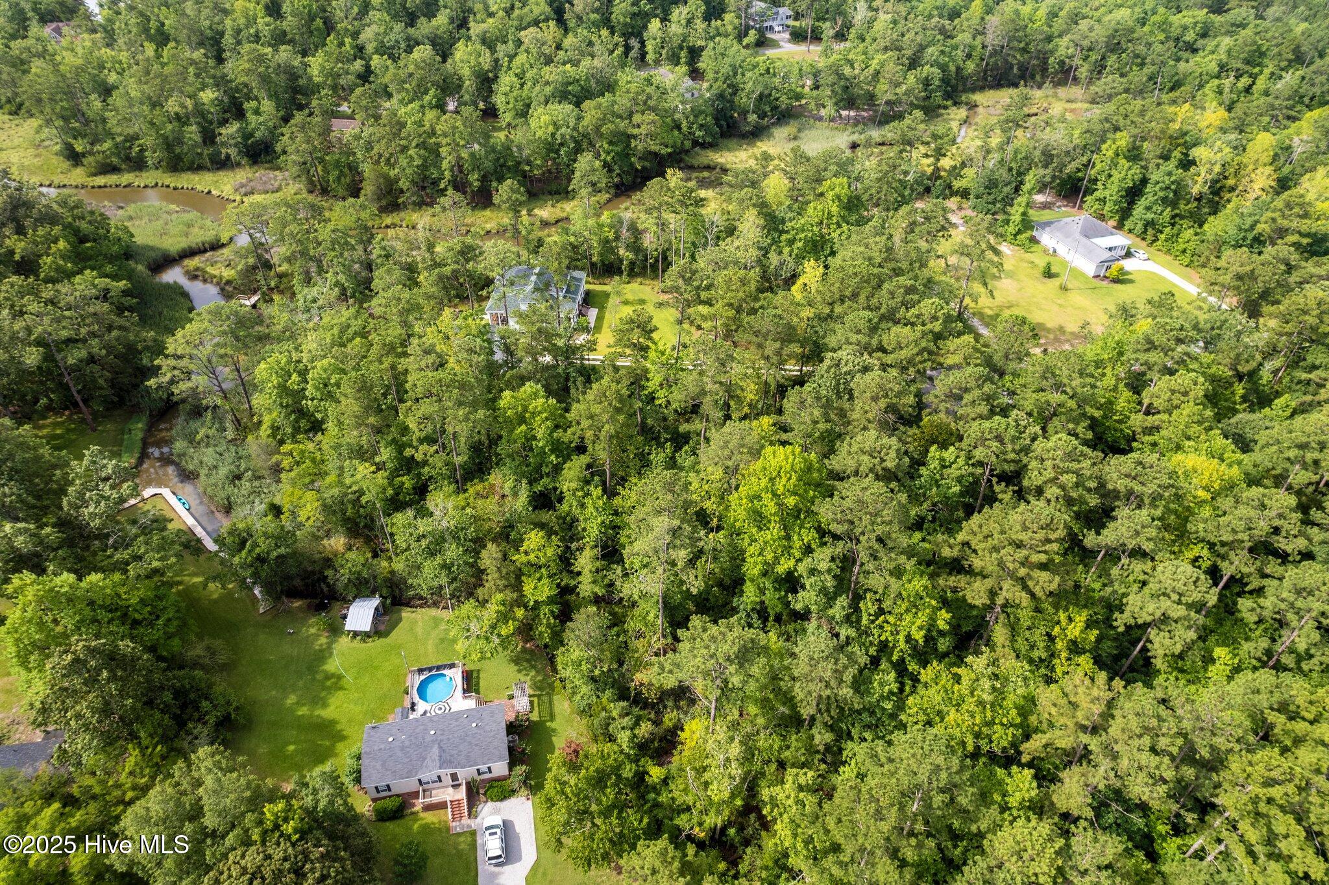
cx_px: 664
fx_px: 812
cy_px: 442
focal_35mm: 22
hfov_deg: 78.6
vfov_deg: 57.2
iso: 100
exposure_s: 1/120
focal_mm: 8.38
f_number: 2.8
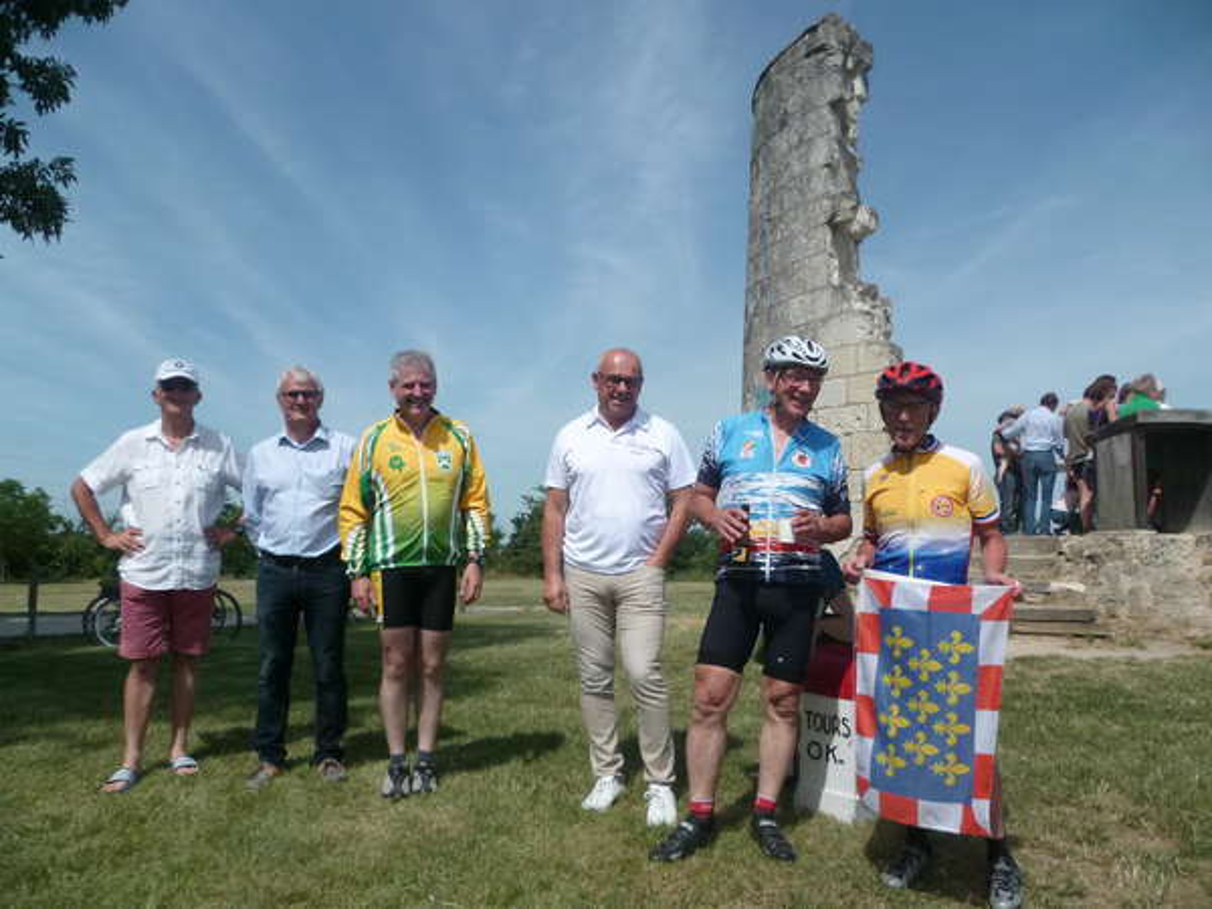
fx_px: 980
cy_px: 454
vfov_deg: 49.7
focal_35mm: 28
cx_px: 606
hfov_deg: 63.4
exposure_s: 1/640
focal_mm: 5
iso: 200
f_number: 9
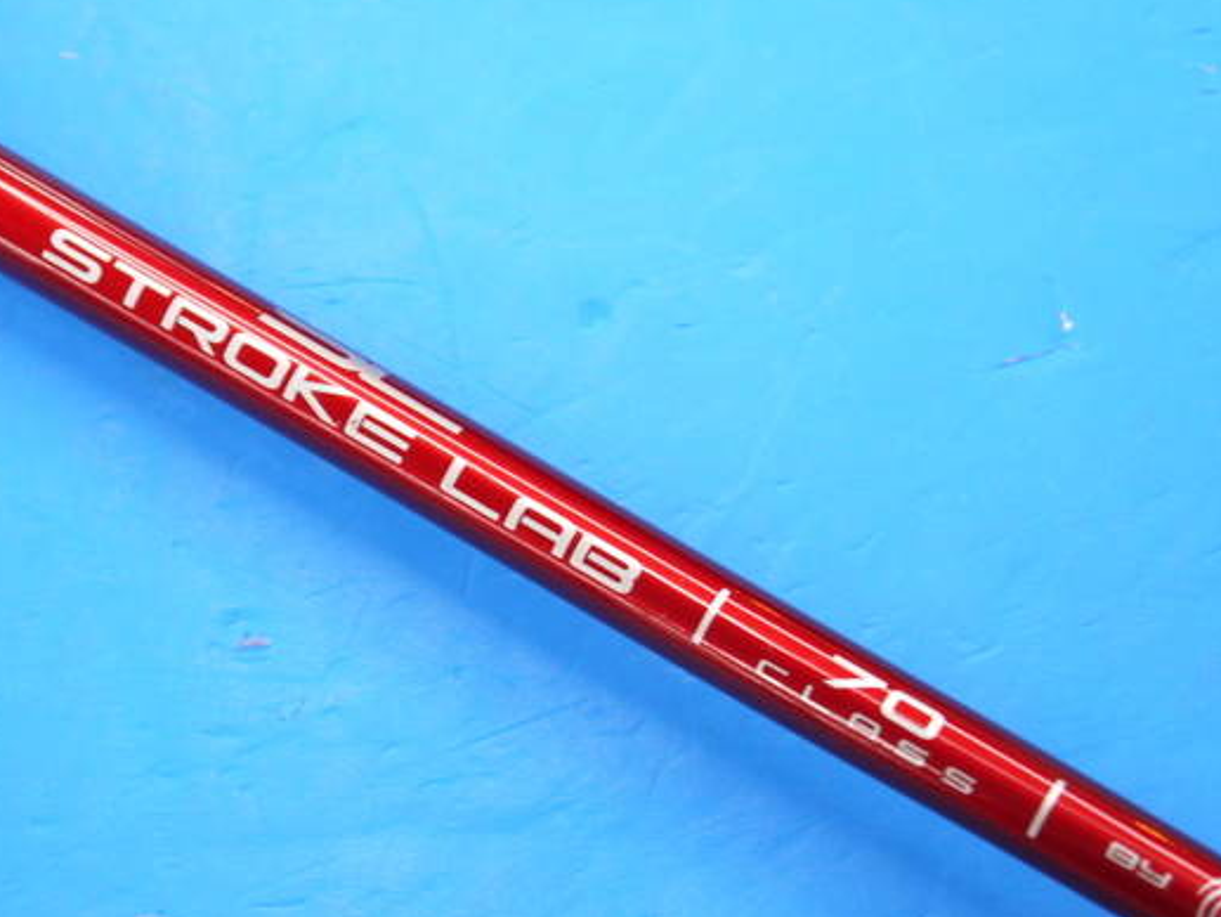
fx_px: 3669
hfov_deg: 18.9
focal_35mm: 104
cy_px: 475
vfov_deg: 14.2
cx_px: 512
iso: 800
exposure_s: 1/80
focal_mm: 42
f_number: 5.6
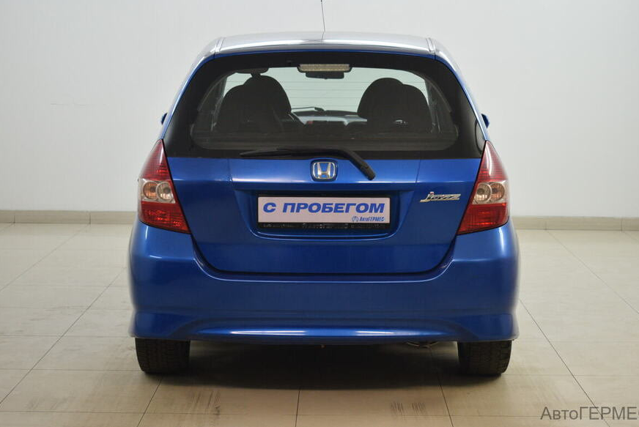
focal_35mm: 65
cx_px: 328
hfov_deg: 30.9
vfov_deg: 21.0
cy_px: 207
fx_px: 1155
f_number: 5
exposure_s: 1/100
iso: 1000
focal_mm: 42
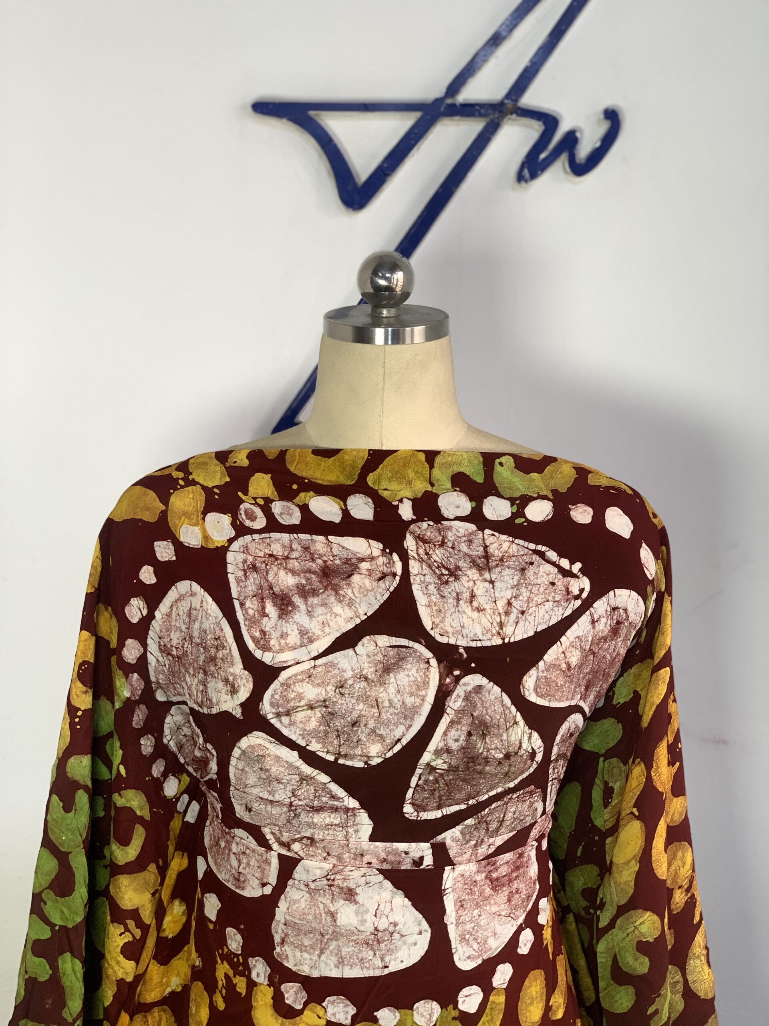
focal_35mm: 52
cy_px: 513
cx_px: 384
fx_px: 1540
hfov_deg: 28.0
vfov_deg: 36.8
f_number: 2.4
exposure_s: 1/95
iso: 50
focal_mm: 6
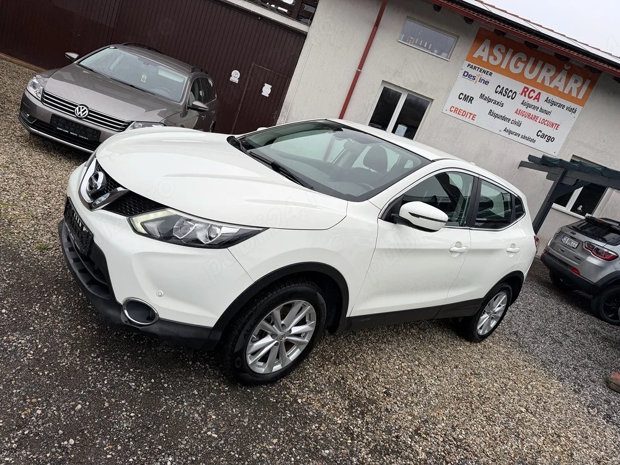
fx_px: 430
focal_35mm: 24
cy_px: 232
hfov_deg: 71.6
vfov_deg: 56.8
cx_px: 310
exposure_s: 1/955
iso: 80
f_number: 1.78
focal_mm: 6.76
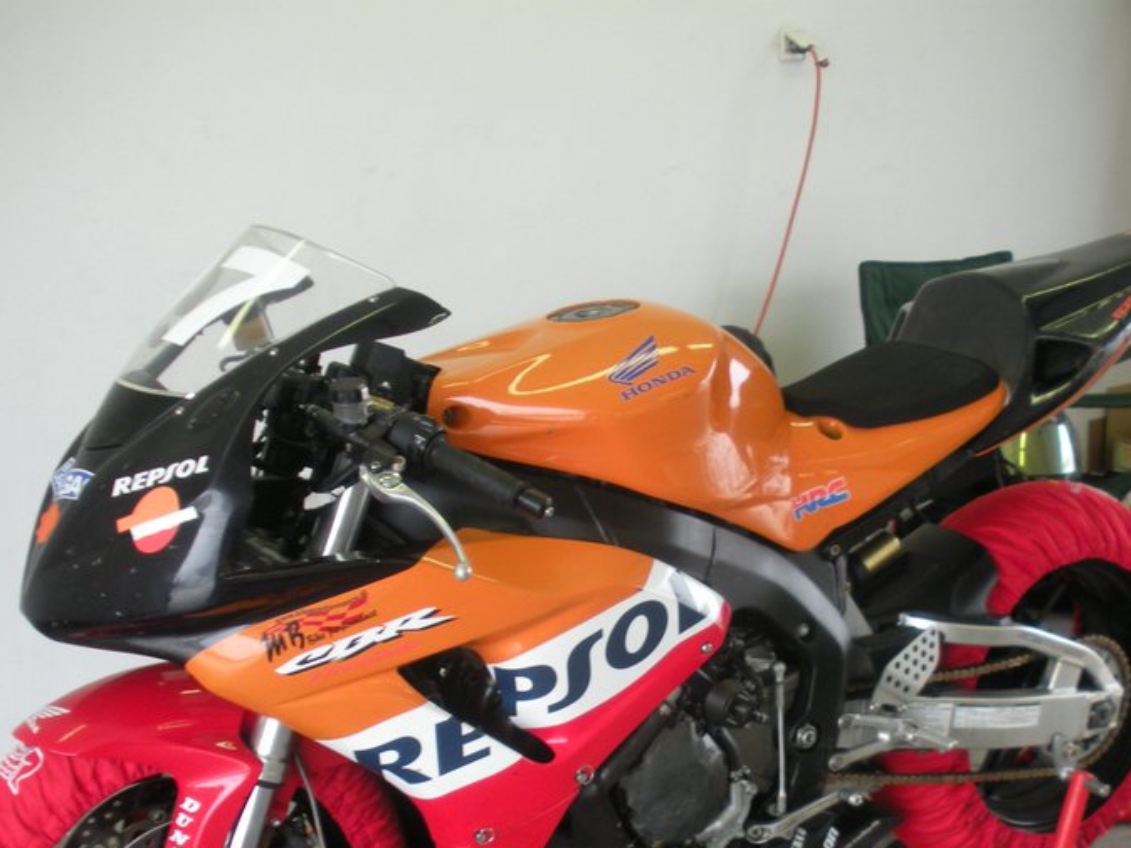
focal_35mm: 52
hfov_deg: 36.7
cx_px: 687
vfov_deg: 27.7
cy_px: 616
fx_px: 1699
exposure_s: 1/53.3
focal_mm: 6.3
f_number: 3.5
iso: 124
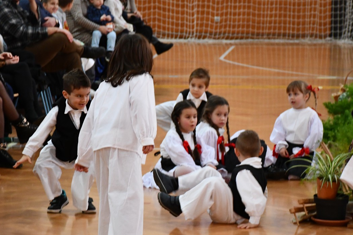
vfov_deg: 7.5
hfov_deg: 11.3
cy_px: 137
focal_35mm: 182
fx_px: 1784
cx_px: 193
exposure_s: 1/80
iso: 3200
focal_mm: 80
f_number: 5.3
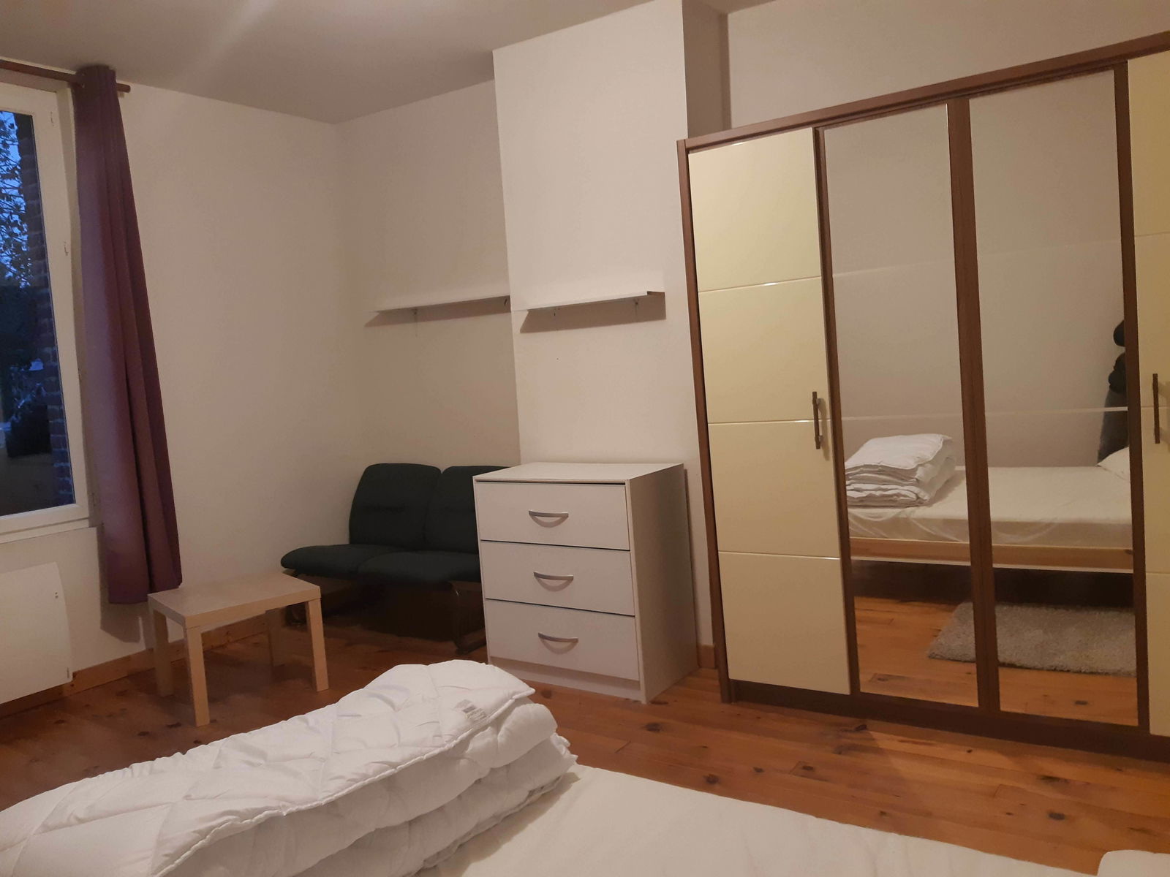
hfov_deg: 67.3
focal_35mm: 26
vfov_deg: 53.1
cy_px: 438
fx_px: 879
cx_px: 585
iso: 200
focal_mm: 3.93
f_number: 1.7
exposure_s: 1/25
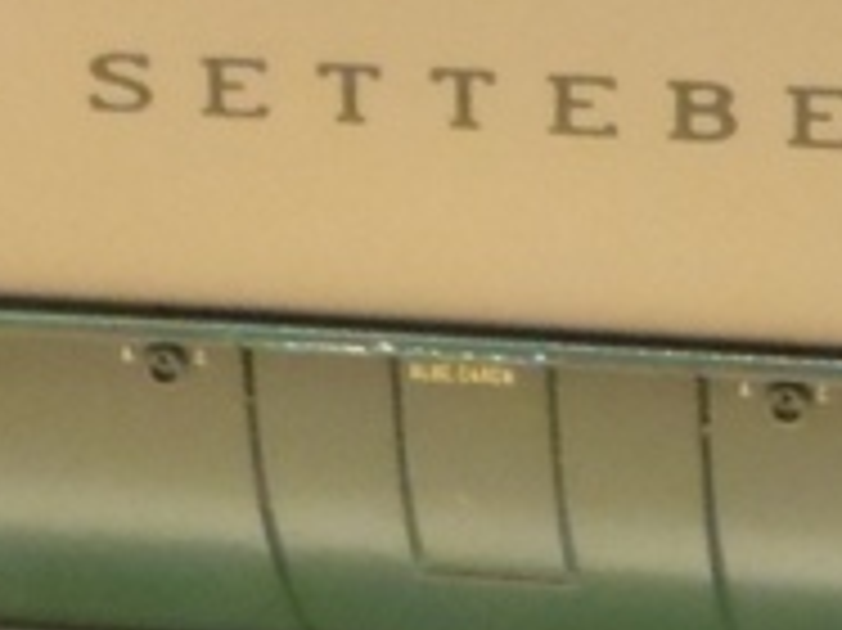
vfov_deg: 9.4
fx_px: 3743
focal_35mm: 154
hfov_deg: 12.7
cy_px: -274
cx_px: 833
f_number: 4.1
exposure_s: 1/25
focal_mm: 6.53
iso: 800
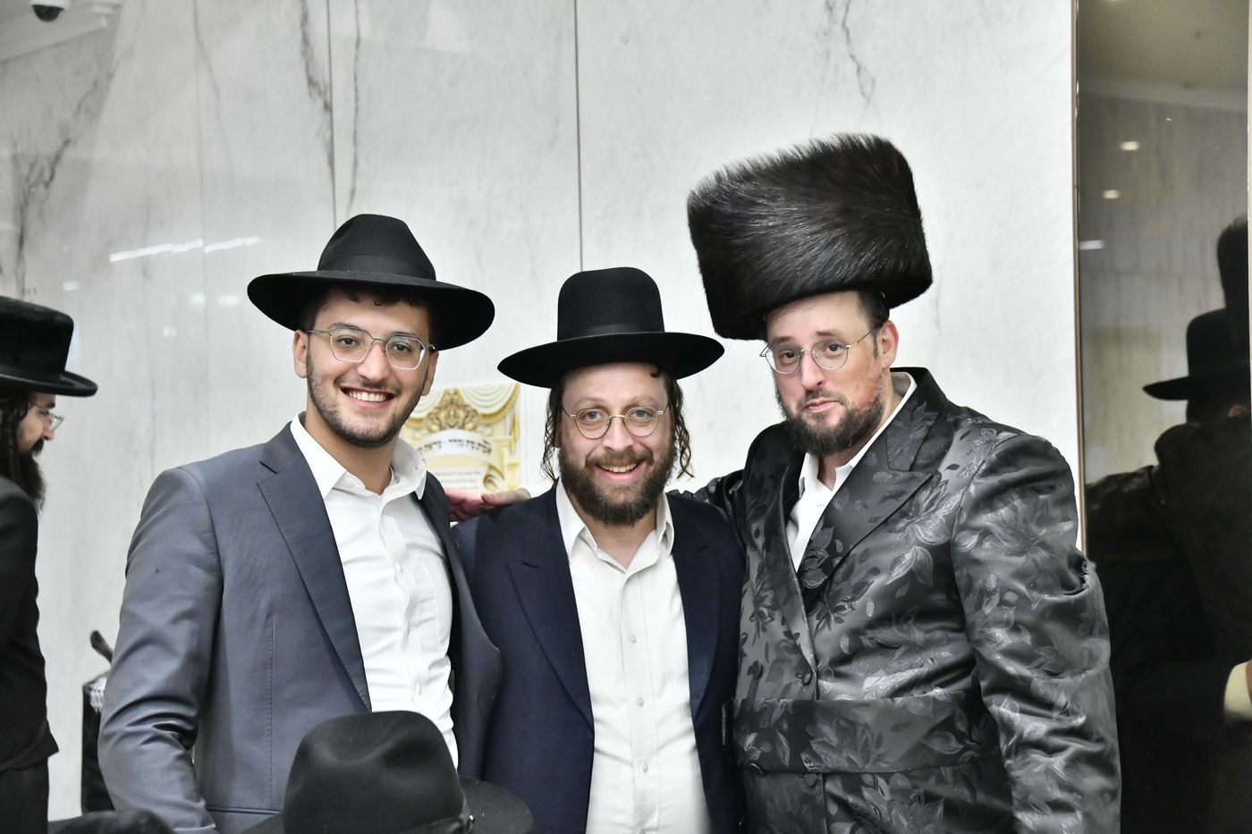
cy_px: 417
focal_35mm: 62
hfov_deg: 32.4
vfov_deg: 21.9
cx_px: 626
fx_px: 2156
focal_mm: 62
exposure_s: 1/160
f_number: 5
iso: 3200
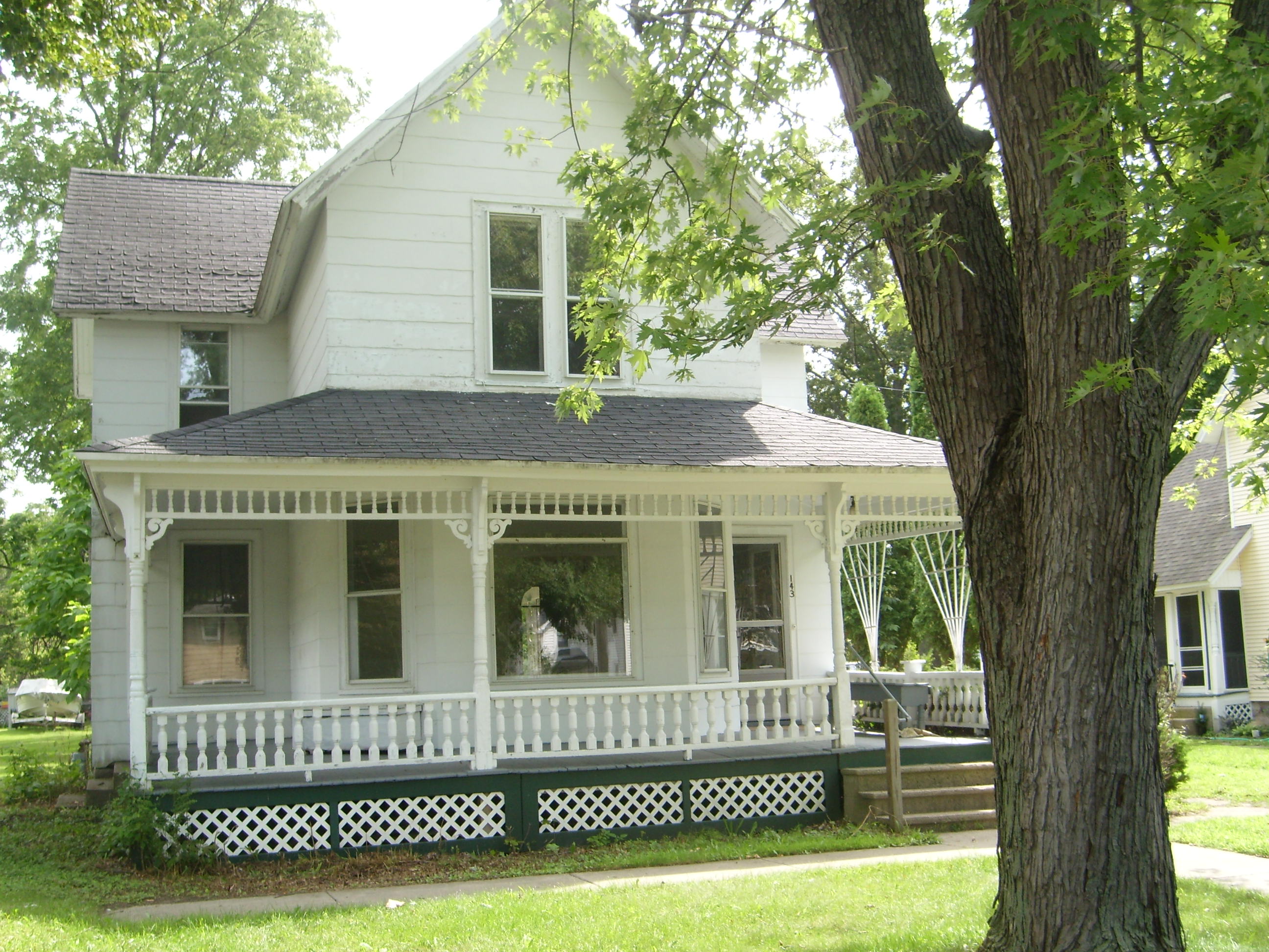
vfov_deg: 40.7
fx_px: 1283
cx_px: 634
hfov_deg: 52.6
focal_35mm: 35
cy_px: 476
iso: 50
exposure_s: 1/239
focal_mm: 5.8
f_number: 2.8
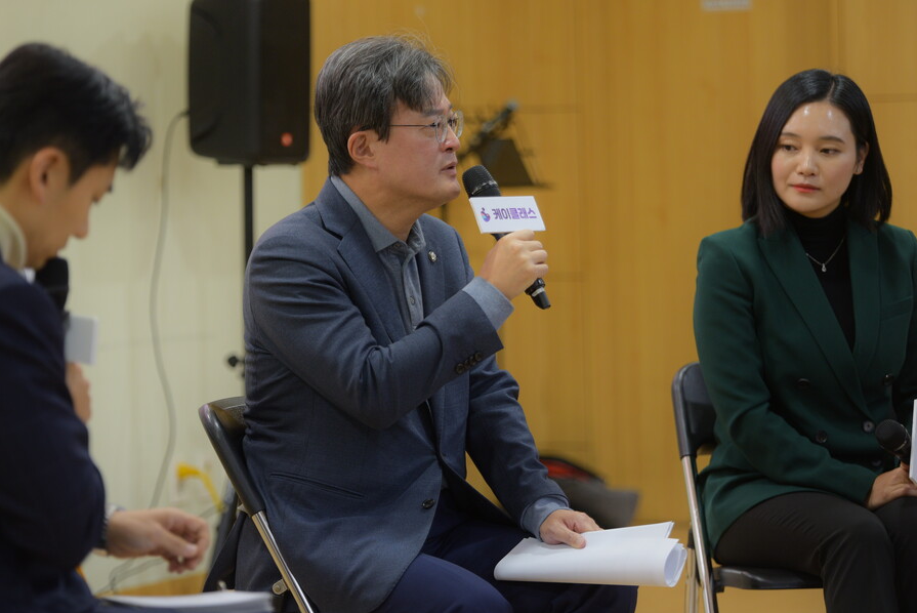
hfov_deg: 14.0
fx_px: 3747
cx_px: 437
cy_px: 295
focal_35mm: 147
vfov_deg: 9.3
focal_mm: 122
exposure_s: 1/160
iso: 500
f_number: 2.8
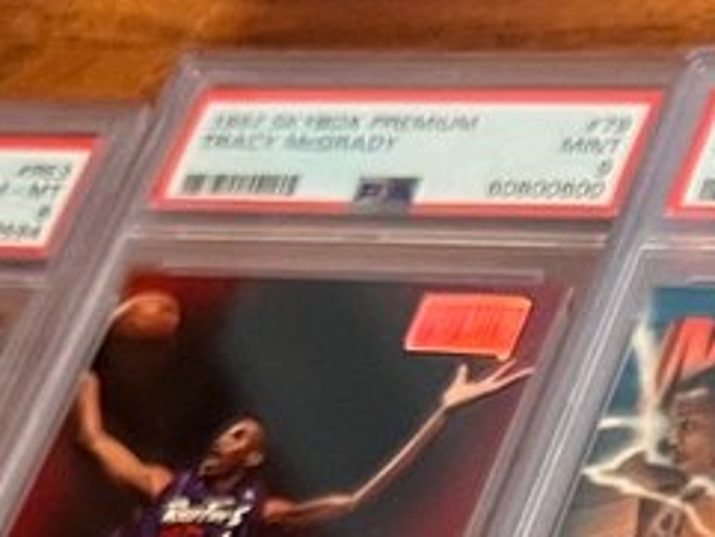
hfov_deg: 11.3
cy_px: 1307
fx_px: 3368
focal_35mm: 163
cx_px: 1245
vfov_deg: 8.3
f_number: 1.5
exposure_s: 1/60
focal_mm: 5.7
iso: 320
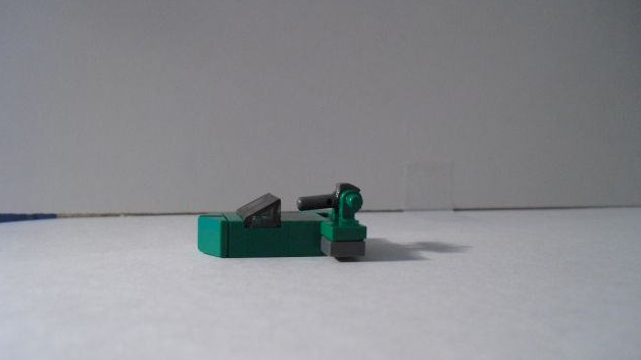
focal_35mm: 40
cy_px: 202
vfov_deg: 29.7
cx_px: 315
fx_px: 680
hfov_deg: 50.5
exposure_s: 1/80
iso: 400
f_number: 3.1
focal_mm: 6.3
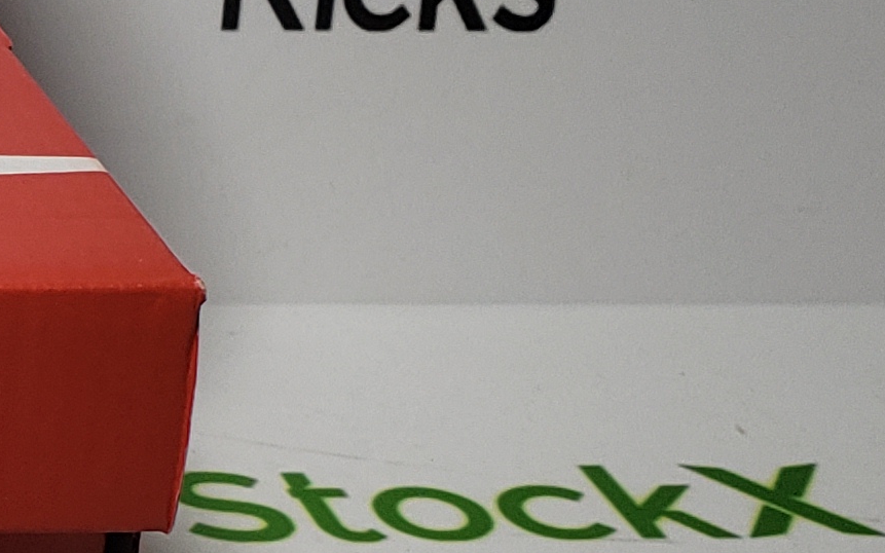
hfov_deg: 13.4
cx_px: -999
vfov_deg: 10.2
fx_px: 3111
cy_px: 332
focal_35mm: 129
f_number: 2.4
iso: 50
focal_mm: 4.3
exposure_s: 1/240
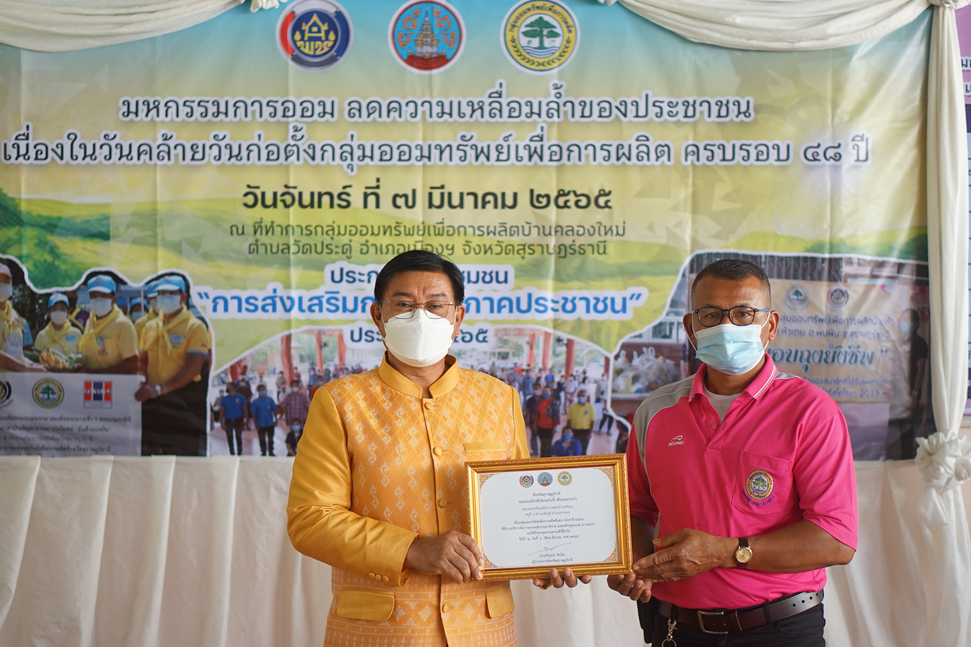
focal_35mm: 75
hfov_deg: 27.0
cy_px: 324
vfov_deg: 18.2
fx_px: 2023
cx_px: 486
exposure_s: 1/400
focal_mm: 50
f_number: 1.8
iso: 320
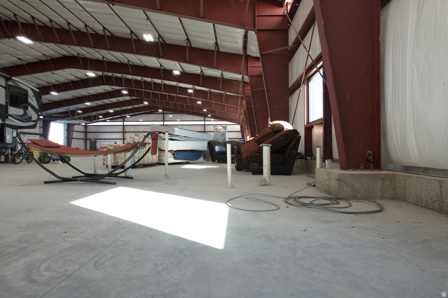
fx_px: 274
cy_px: 149
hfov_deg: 78.6
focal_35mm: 22
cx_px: 224
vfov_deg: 57.2
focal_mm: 8.38
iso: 100
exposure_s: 1/80
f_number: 2.8
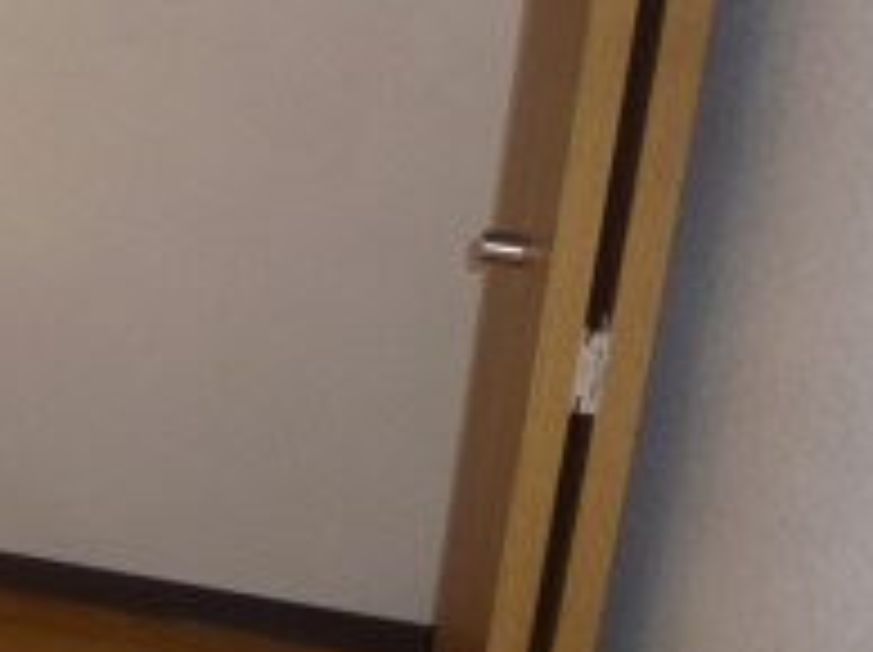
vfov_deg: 18.7
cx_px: -292
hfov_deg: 22.6
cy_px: -45
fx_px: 1914
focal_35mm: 76
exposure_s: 1/60
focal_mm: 4.3
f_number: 2.2
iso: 100
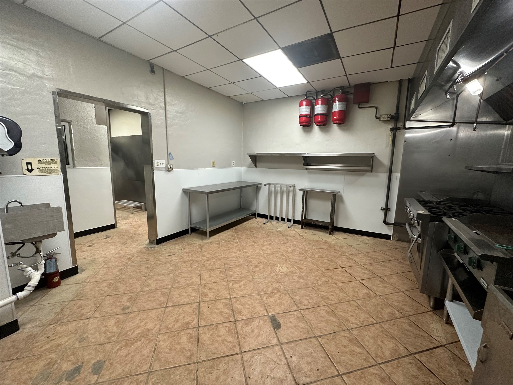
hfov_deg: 102.1
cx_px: 256
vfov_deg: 85.7
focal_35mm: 14
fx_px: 207
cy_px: 192
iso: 250
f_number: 2.2
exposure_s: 1/120
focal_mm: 2.22
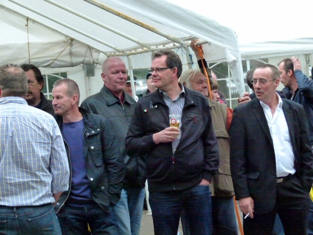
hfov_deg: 16.1
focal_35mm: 122
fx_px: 1103
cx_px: 156
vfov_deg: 12.1
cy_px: 118
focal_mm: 21.9
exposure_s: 1/40
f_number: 3.6
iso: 1250
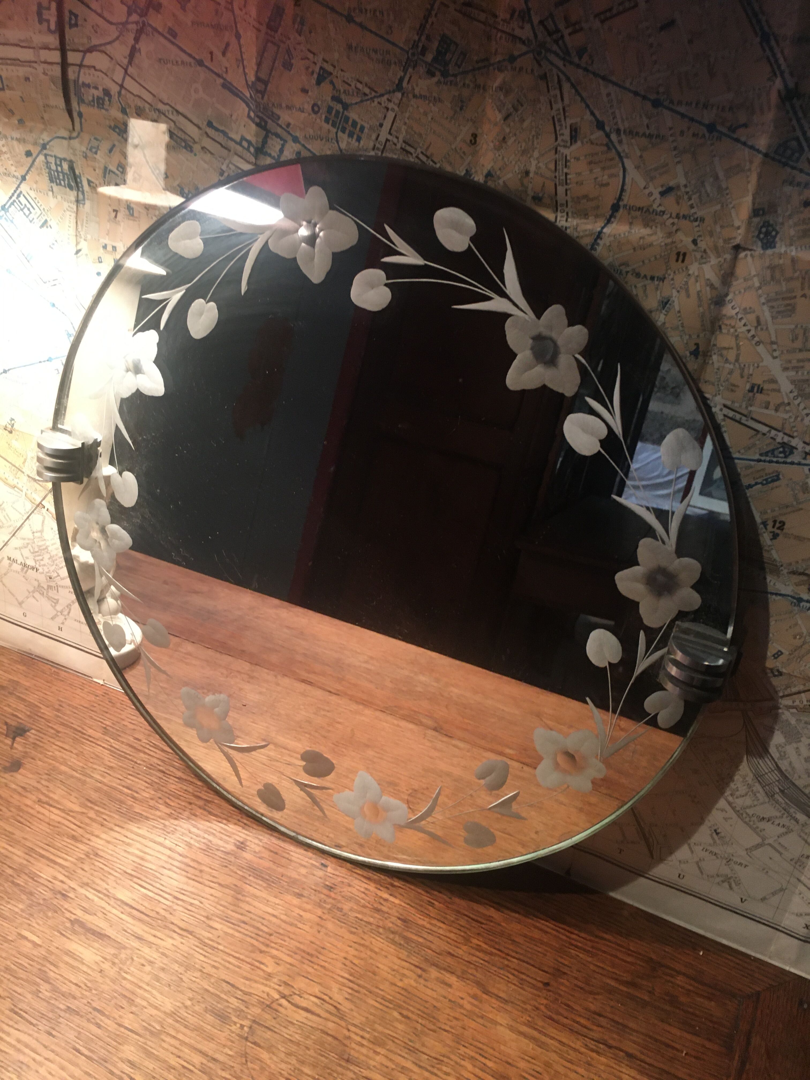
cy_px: 540
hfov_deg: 48.2
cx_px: 405
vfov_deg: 61.7
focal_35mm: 29
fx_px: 905
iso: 160
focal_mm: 4.15
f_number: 2.2
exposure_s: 1/33
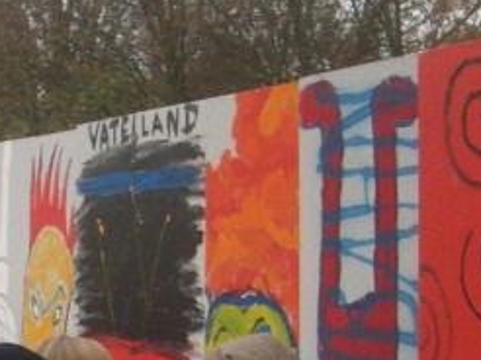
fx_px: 1583
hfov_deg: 16.9
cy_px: 421
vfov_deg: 12.7
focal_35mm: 114
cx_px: 4
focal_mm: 5.8
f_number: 2.6
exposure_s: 1/100
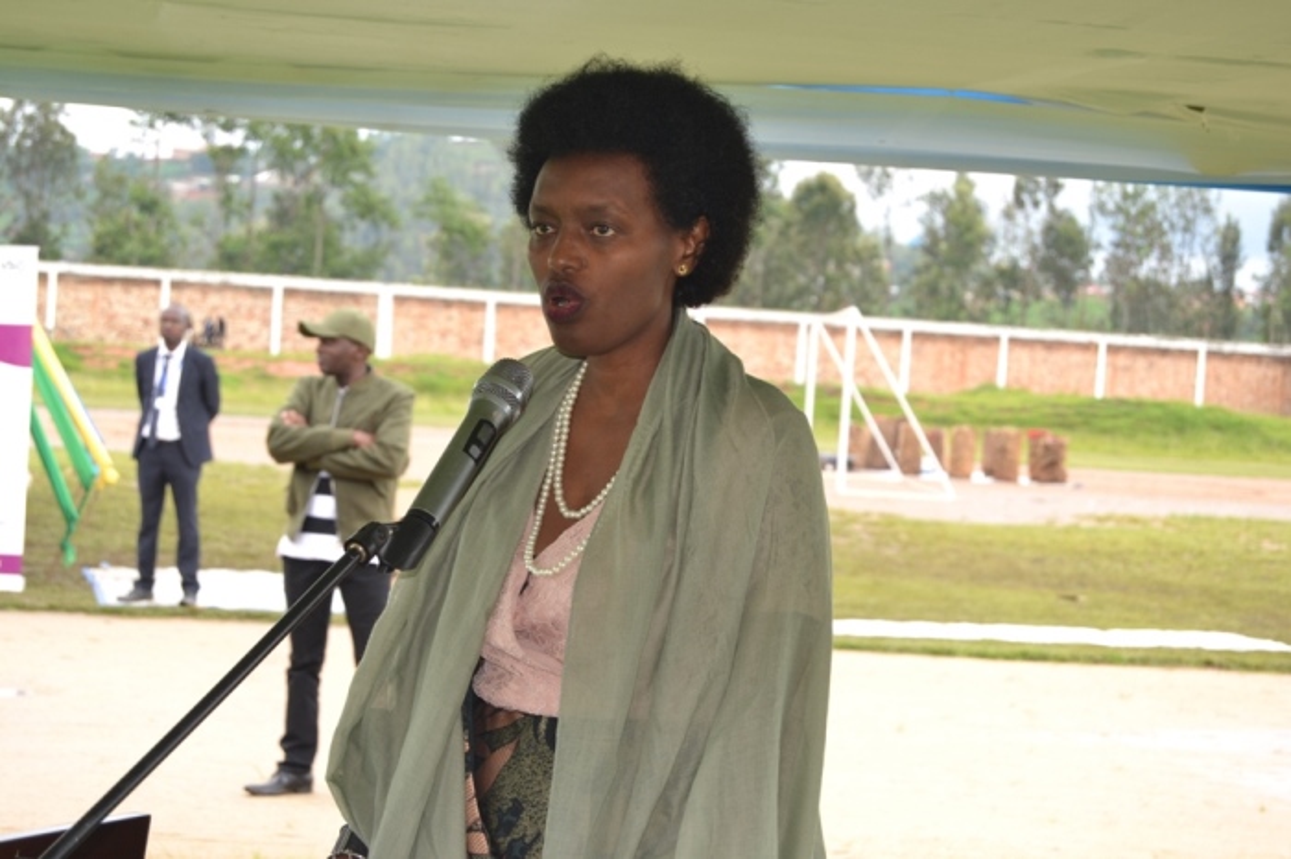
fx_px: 2796
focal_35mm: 78
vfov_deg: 17.5
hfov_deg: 26.0
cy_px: 430
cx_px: 646
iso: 200
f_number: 5.6
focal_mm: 52
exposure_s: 1/100
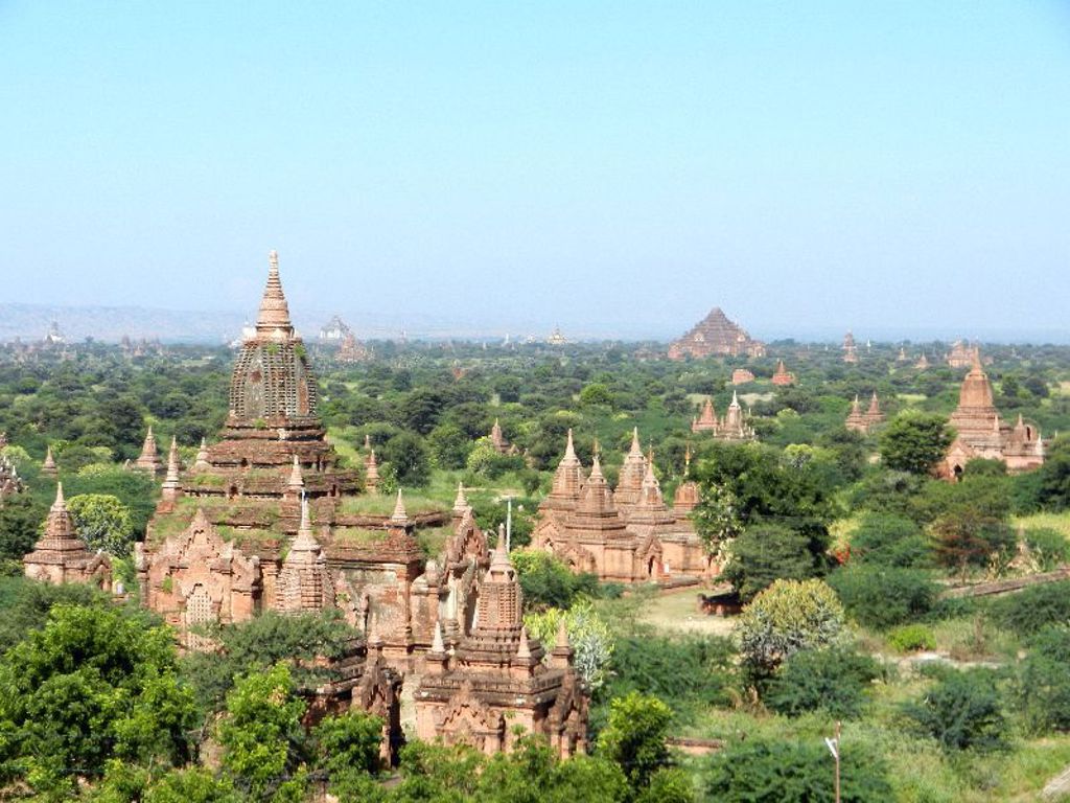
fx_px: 2411
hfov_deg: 25.0
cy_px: 402
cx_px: 535
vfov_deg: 18.9
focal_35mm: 78
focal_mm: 14.1
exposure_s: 1/1000
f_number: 4.8
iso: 160
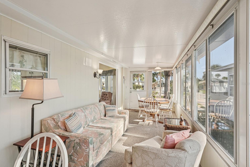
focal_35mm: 17
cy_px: 84
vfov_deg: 70.4
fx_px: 118
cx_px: 124
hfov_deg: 93.3
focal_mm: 16
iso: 400
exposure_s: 1/100
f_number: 8
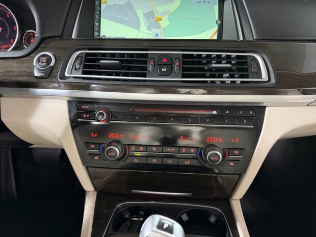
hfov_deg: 71.6
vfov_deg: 56.8
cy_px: 118
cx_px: 158
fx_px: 219
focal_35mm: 24
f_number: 1.78
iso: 800
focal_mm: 6.76
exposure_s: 1/40
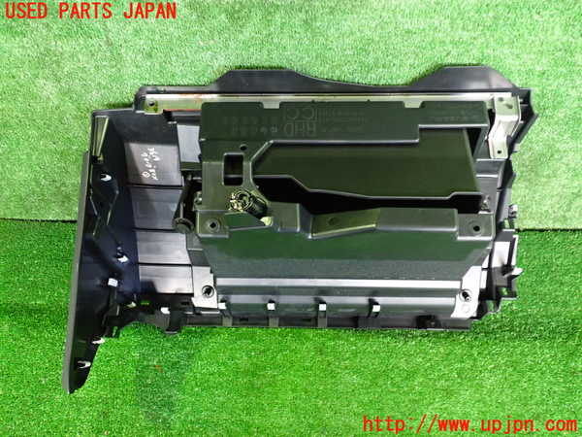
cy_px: 218
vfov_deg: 46.8
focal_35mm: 30
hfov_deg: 60.0
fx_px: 504
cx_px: 291
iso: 800
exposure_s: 1/20
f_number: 2.3
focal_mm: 5.4
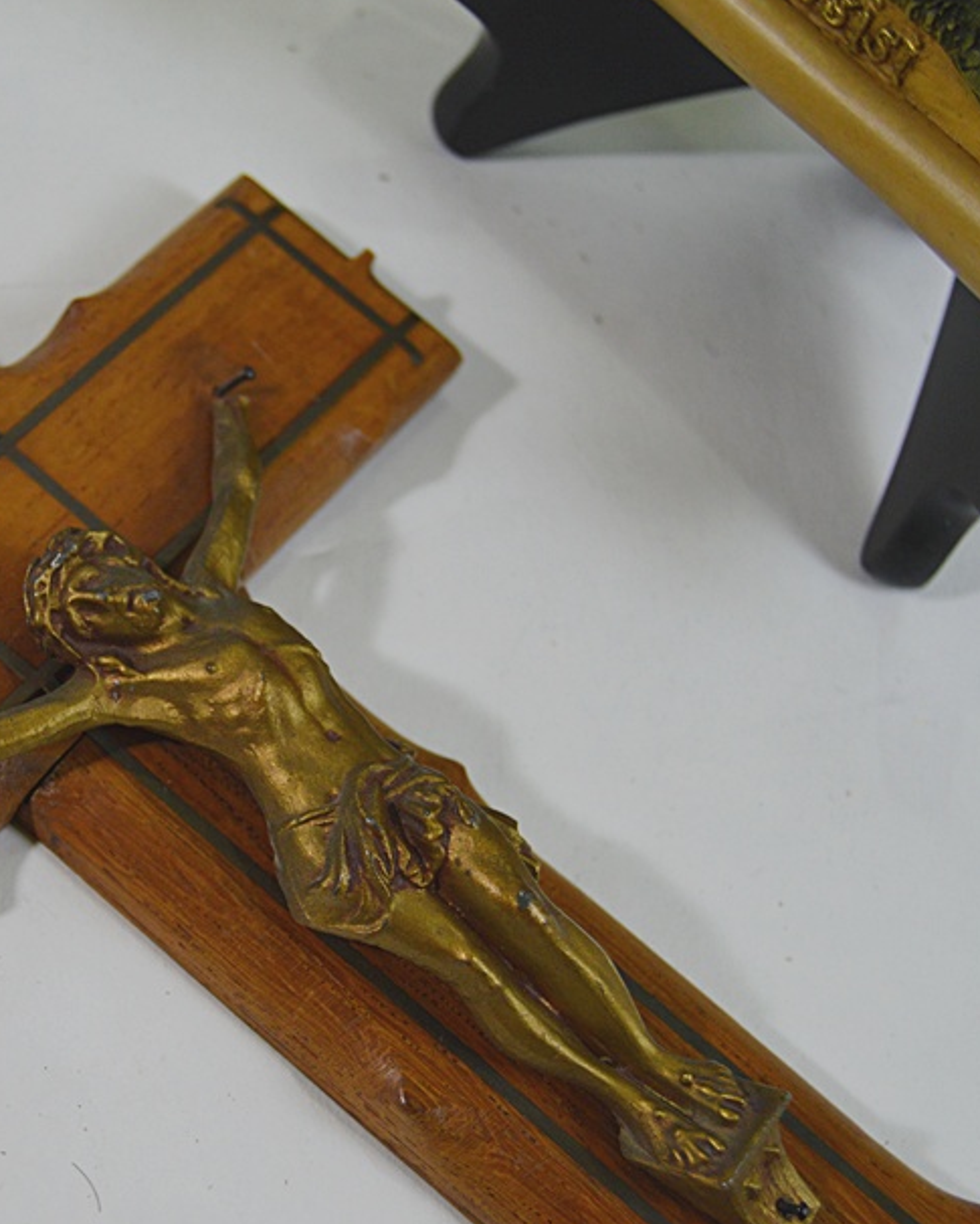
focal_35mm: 65
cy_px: 621
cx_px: 143
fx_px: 2356
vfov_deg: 29.1
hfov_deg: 23.0
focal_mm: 28
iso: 500
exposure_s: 1/60
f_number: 4
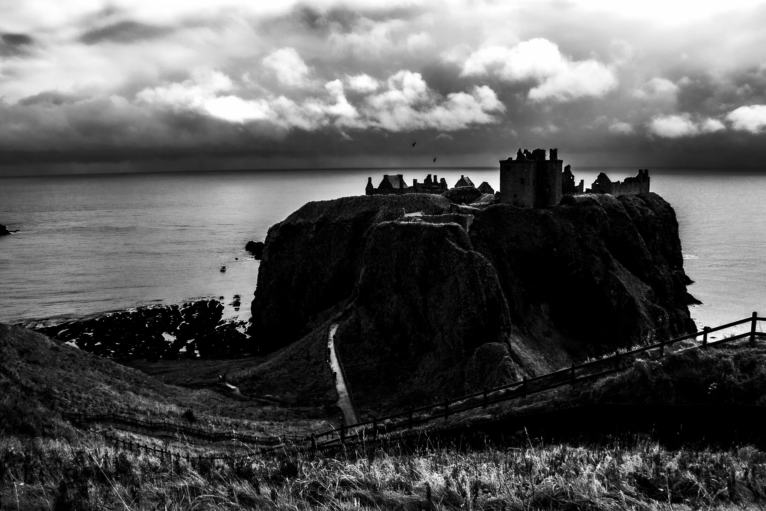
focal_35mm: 27
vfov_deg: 47.9
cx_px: 383
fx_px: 574
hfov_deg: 67.4
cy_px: 256
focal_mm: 18
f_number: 10
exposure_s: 1/200
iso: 400
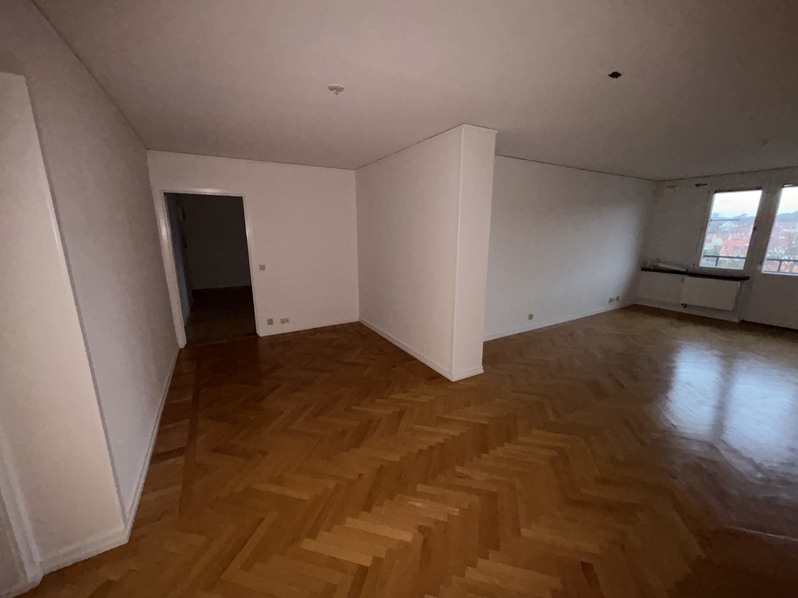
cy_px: 299
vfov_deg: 85.7
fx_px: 323
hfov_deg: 102.1
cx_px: 399
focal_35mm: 14
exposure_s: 1/30
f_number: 2.2
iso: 400
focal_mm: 2.22
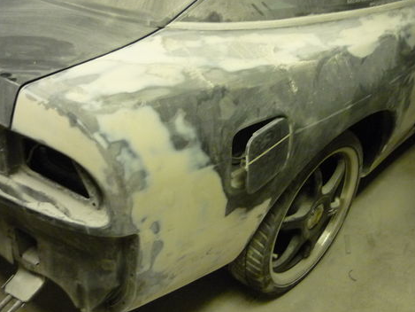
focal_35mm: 45
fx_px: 540
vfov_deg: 32.2
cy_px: 151
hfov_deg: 42.0
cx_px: 239
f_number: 2.8
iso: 400
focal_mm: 5.5
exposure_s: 1/20
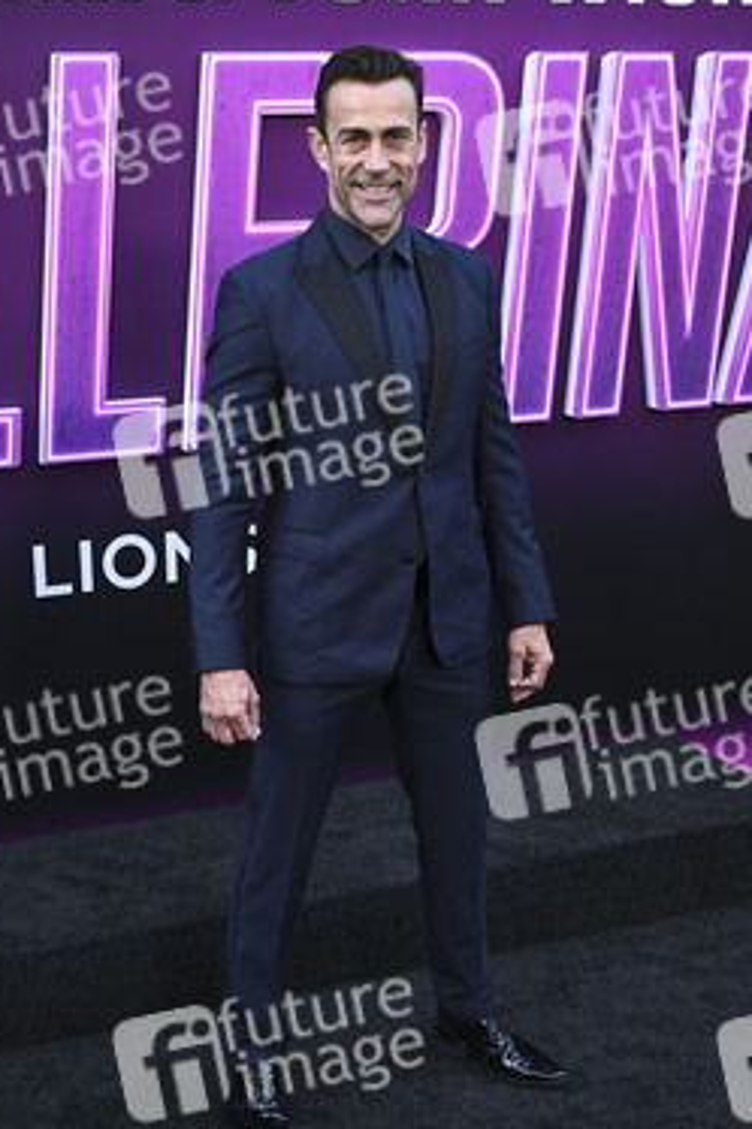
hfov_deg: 29.2
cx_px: 356
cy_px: 598
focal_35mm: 46
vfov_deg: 42.7
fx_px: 1443
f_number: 6.3
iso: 1250
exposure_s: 1/320
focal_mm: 43
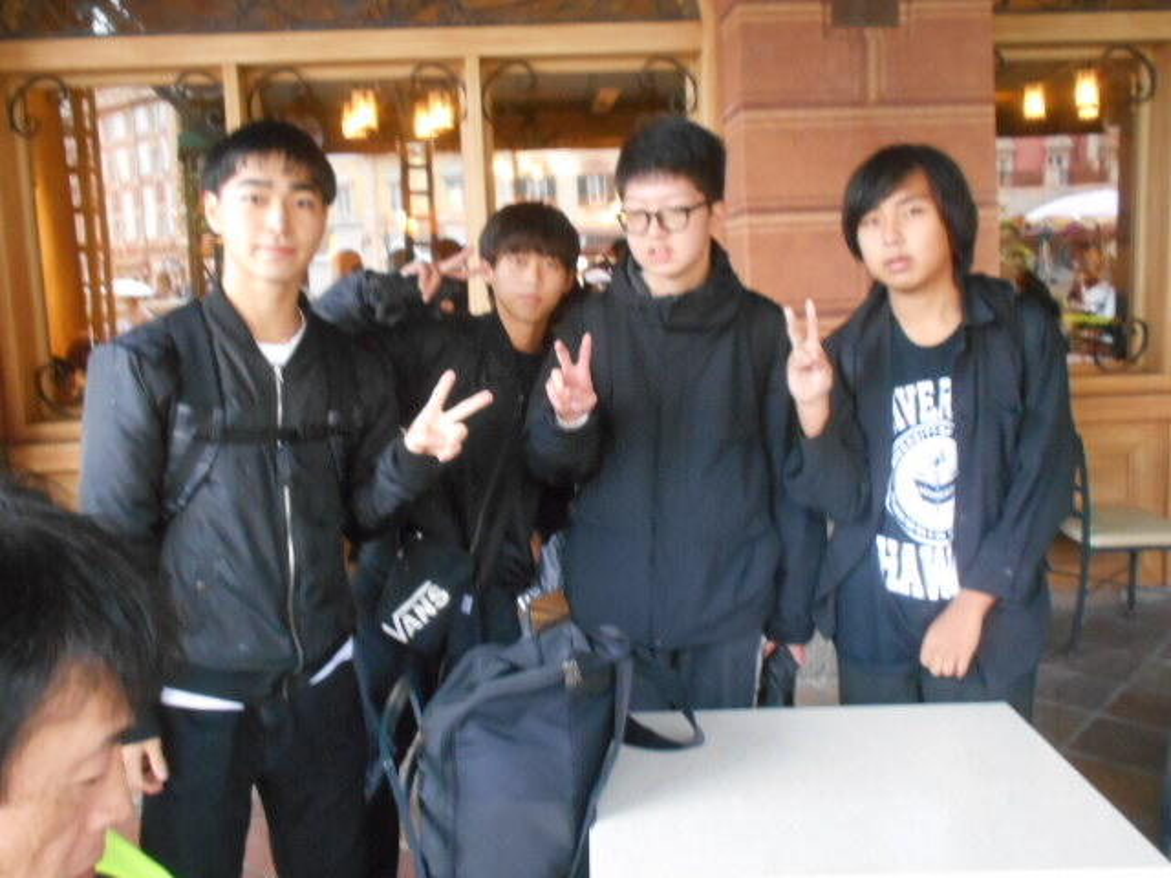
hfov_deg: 54.0
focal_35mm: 34
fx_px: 1150
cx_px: 586
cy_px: 439
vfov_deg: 41.8
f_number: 3.6
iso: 800
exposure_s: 1/20
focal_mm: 5.8
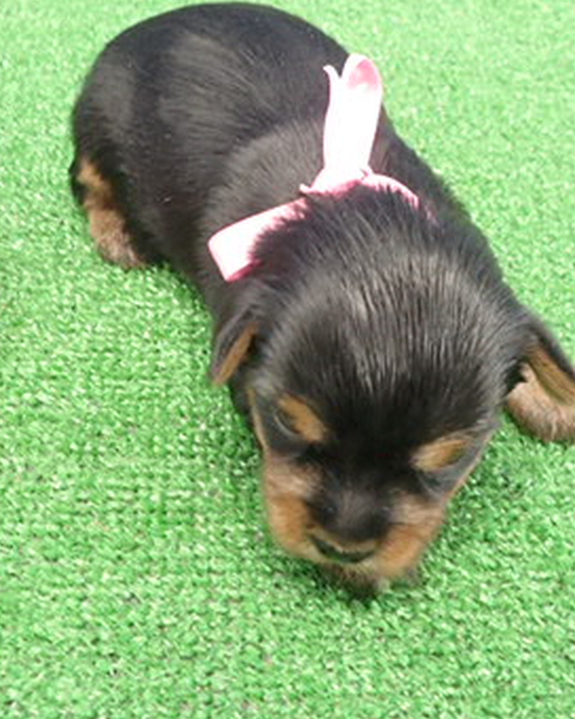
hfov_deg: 32.5
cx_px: 205
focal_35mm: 46
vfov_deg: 40.2
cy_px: 305
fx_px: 979
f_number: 2
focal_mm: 4.5
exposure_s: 1/25
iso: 400
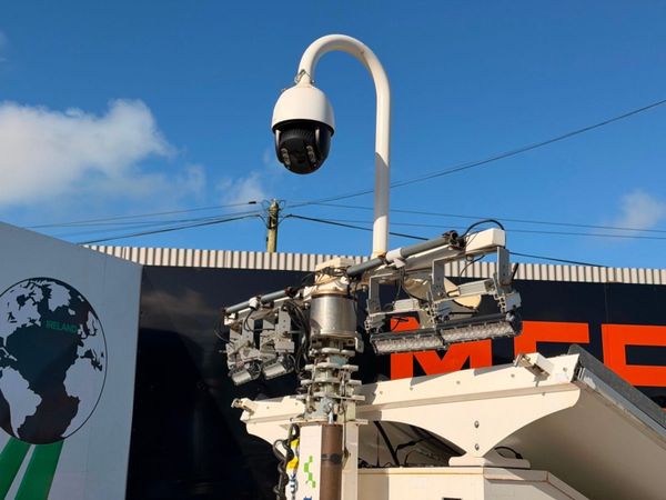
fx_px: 924
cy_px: 250
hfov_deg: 39.7
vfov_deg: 30.3
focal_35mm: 48
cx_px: 333
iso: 80
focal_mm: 6.76
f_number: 1.78
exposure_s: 1/7874
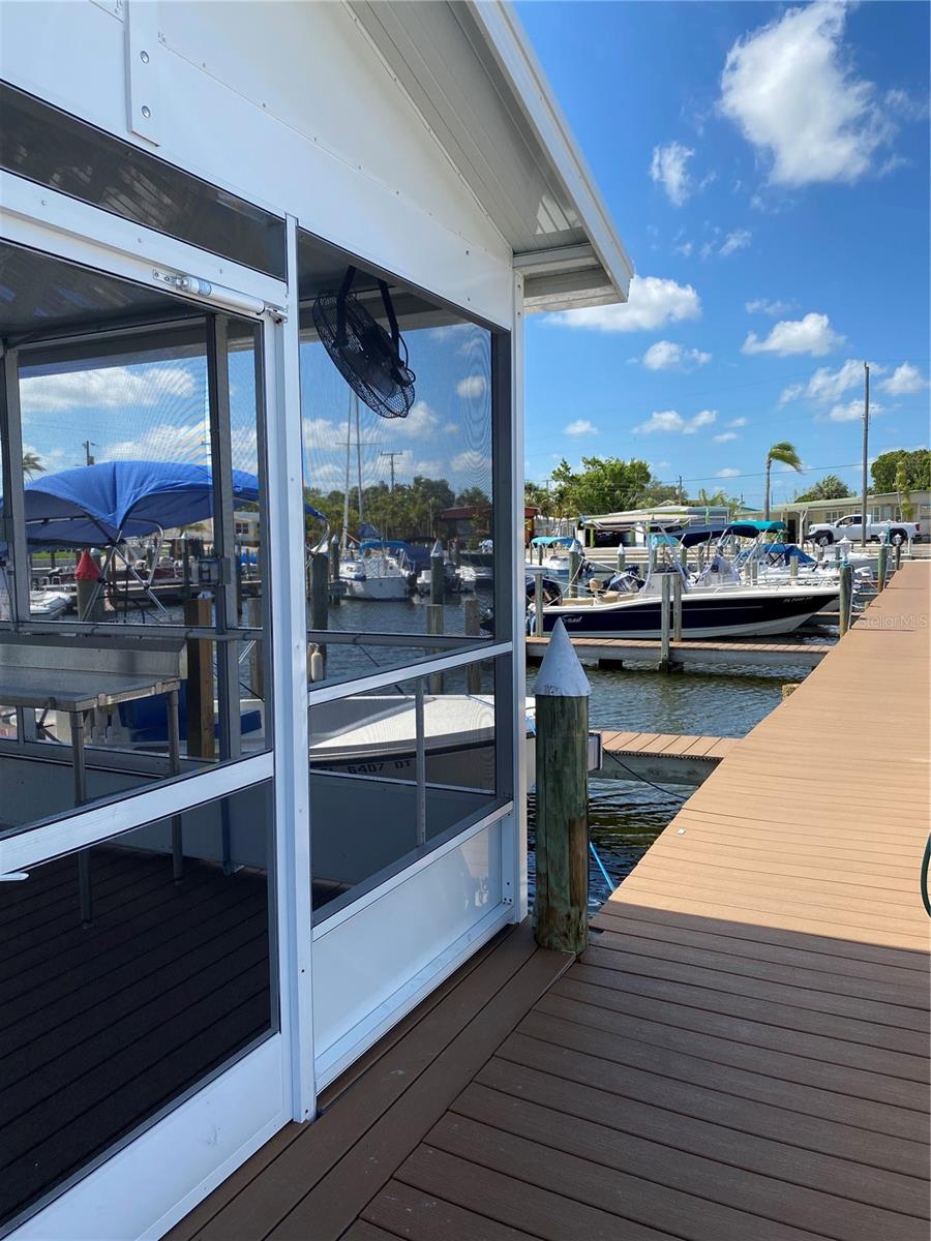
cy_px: 620
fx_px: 932
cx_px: 466
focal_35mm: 26
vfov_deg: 67.3
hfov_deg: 53.1
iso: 32
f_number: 1.8
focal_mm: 4.25
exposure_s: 1/2141
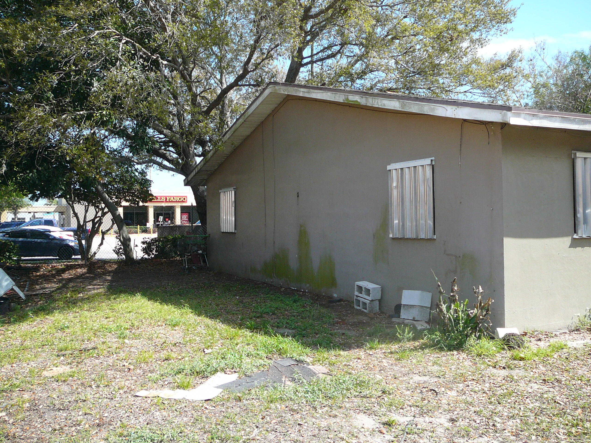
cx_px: 296
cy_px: 222
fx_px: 598
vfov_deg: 40.7
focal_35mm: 35
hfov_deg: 52.6
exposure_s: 1/400
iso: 80
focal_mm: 5.2
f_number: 2.8
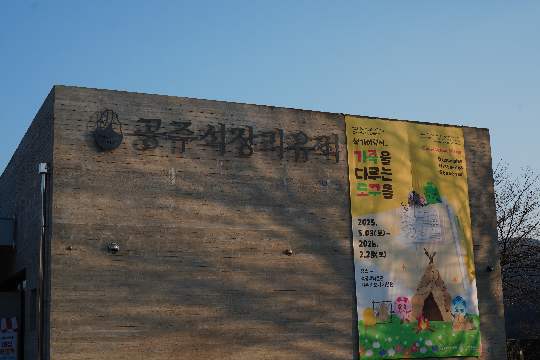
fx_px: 787
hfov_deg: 37.9
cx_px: 270
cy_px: 180
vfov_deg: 25.8
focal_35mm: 52
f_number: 11
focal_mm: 35
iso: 100
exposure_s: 1/100
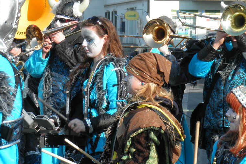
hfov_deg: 14.4
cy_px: 69
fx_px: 977
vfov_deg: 9.6
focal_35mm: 143
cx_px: 118
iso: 64
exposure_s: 1/160
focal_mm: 17.9
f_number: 5.3
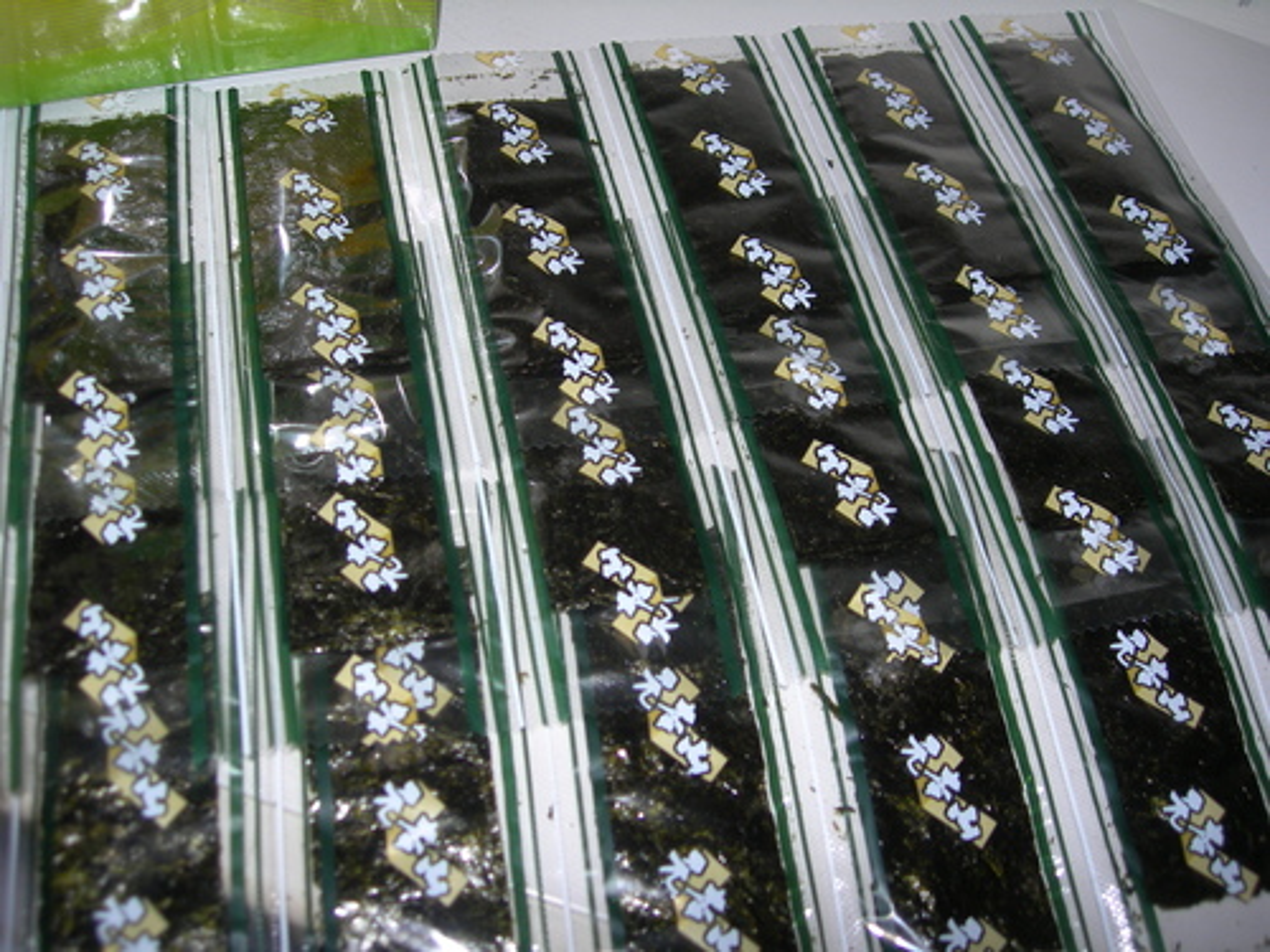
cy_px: 476
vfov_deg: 37.7
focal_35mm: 38
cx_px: 635
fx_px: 1394
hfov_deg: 49.0
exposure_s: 1/60.1
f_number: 2.8
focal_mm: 7.8
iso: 50
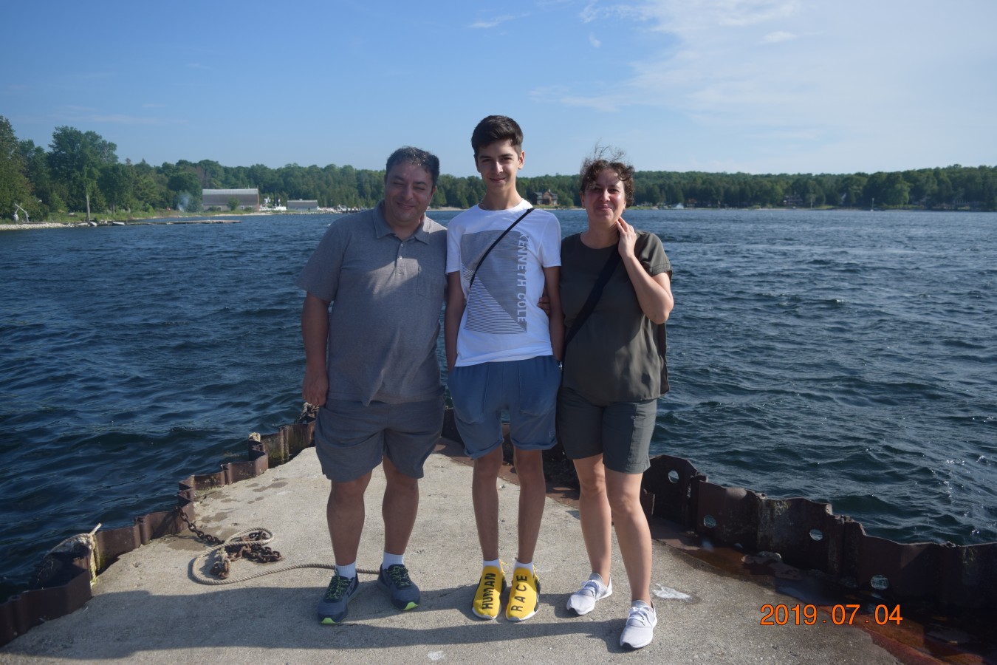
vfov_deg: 47.9
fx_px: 748
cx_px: 498
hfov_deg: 67.4
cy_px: 332
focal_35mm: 27
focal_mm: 18
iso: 200
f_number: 3.5
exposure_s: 1/2000
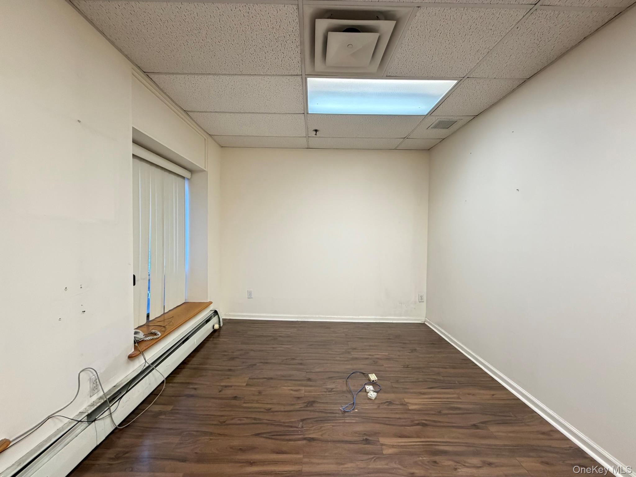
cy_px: 238
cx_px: 318
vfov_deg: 85.7
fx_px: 257
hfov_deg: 102.1
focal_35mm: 14
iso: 320
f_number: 2.2
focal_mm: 2.22
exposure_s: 1/60
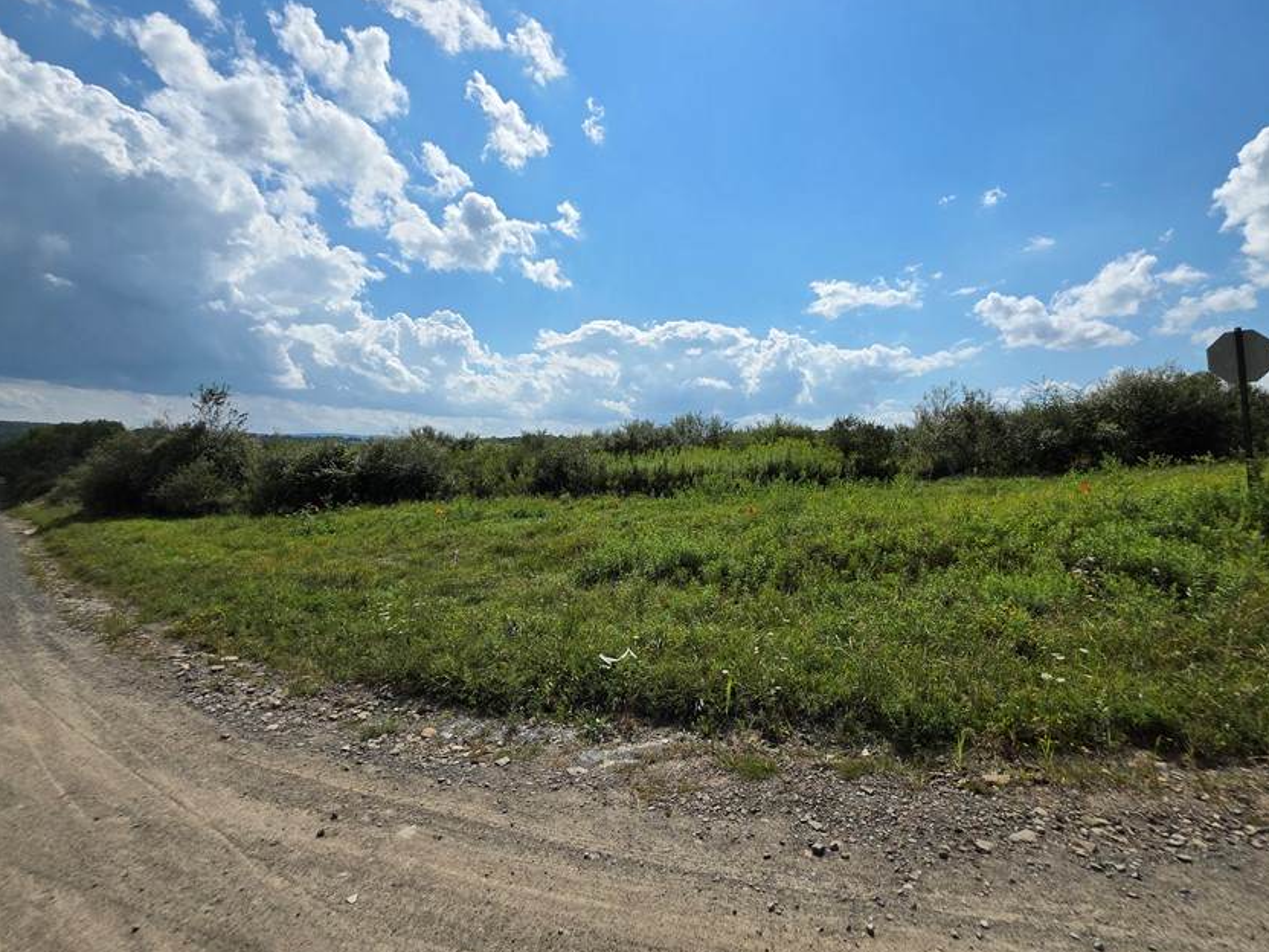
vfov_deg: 77.6
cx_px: 630
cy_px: 401
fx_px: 587
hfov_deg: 94.5
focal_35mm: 16
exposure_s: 1/5271
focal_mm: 2.2
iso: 40
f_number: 1.9
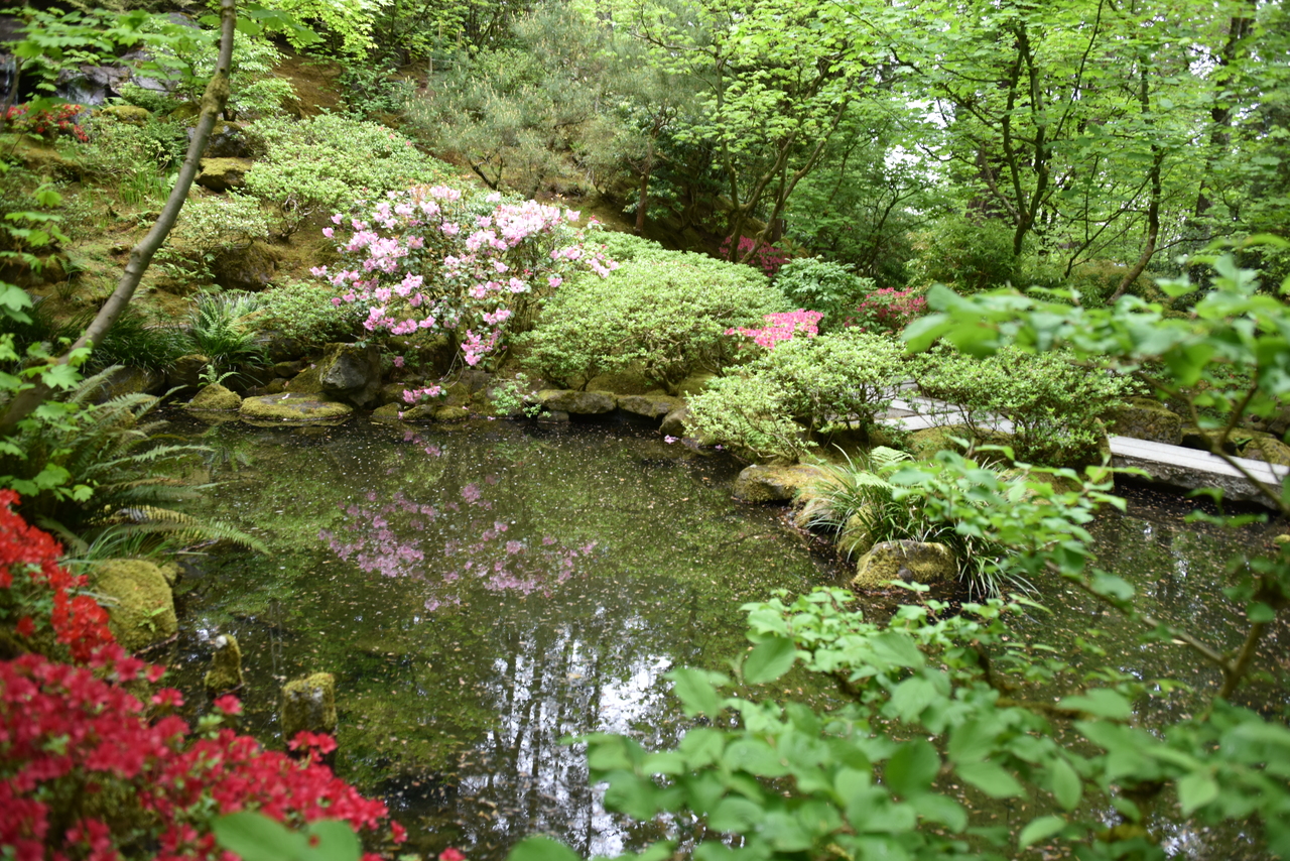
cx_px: 645
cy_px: 430
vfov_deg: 46.4
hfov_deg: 65.5
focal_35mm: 28
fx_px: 1003
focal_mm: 28
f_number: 3.5
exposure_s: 1/60
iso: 400
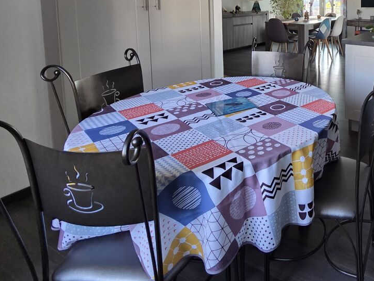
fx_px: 281
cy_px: 20
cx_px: 348
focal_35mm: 26
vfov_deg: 46.9
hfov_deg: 56.4
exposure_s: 1/50
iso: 160
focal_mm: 2.2
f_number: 2.2
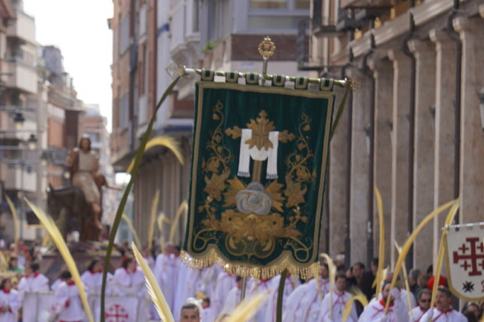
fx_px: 4126
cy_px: 303
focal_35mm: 307
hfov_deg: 6.7
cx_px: 119
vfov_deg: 4.5
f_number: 5.6
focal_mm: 102
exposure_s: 1/160
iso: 100
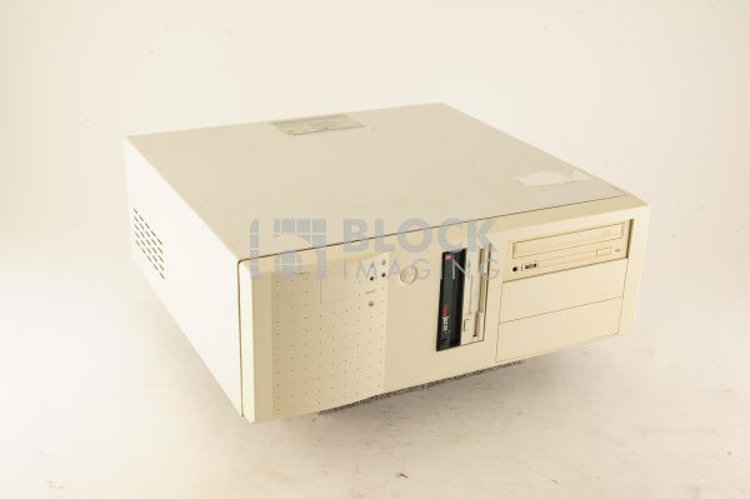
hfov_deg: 39.6
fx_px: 1041
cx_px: 375
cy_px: 250
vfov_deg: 26.9
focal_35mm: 50
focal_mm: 50
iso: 1600
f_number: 13
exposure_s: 1/125
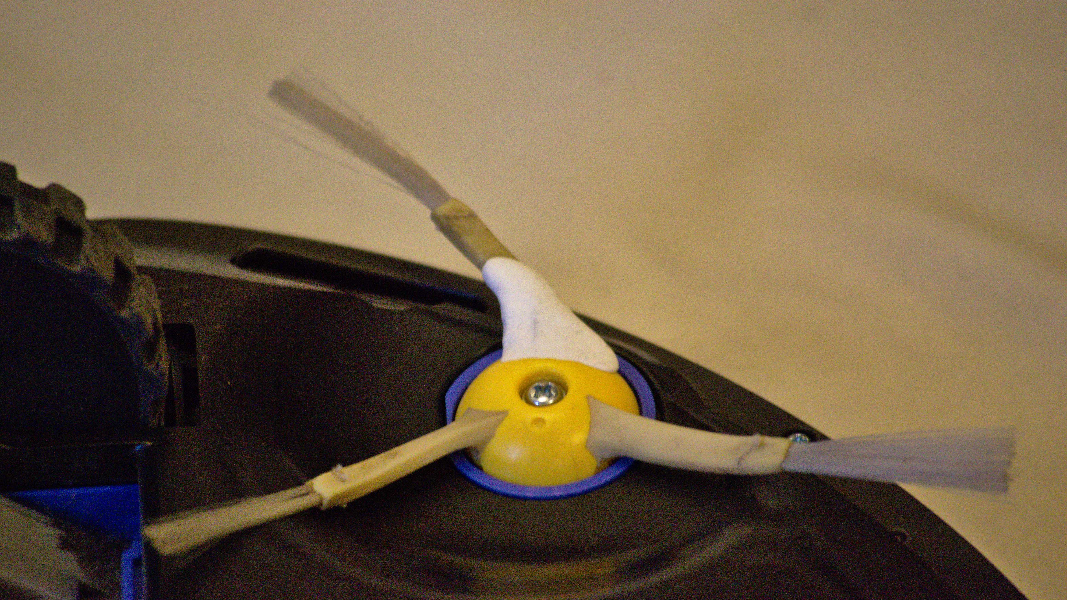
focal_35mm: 314
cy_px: 314
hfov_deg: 6.9
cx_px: 534
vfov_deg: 3.9
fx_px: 8884
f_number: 5.6
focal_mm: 200
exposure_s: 1/80
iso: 1600
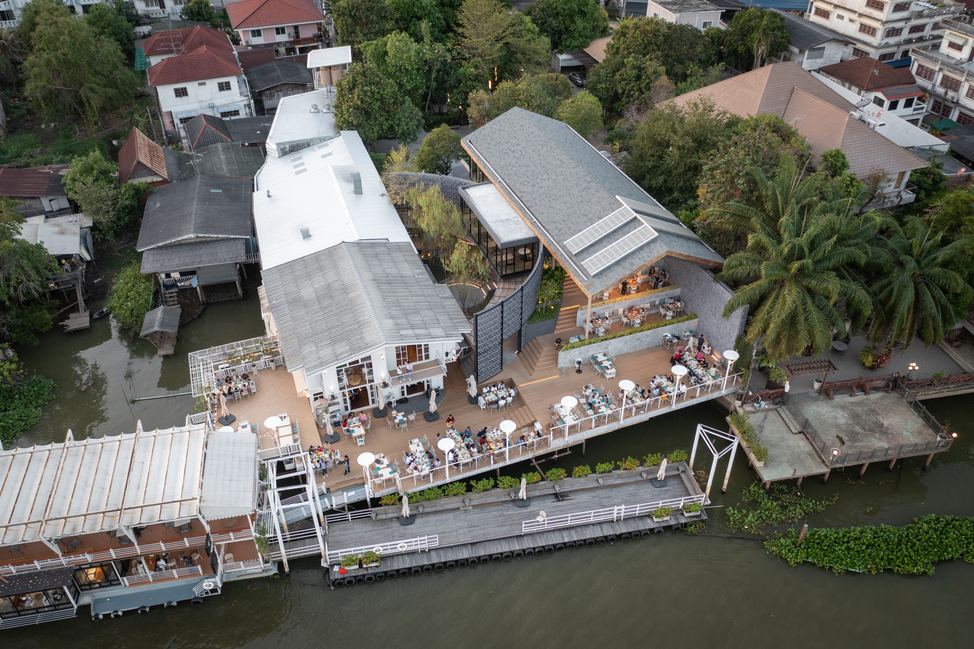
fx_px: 757
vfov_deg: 46.4
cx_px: 487
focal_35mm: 28
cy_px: 324
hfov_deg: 65.5
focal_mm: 10.26
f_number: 3.2
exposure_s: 1/30
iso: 100
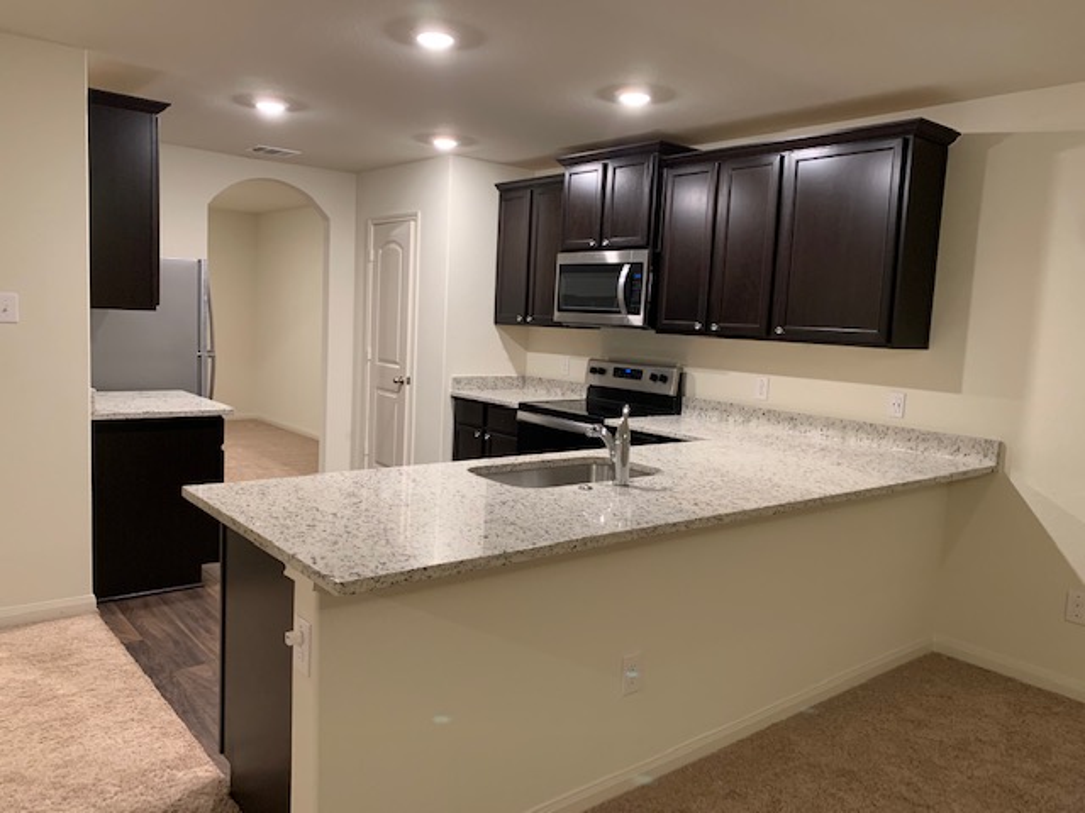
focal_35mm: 26
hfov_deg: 67.3
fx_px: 815
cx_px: 542
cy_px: 406
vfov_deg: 53.1
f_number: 1.8
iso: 320
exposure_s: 1/60
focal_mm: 4.25
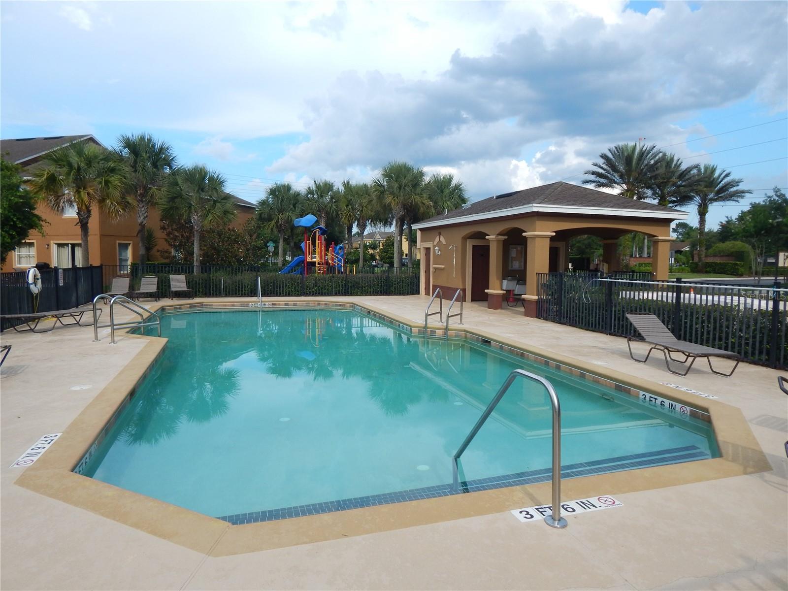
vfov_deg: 61.1
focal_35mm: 22
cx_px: 394
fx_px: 501
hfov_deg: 76.4
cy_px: 296
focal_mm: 4
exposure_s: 1/1250
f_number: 3
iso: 125
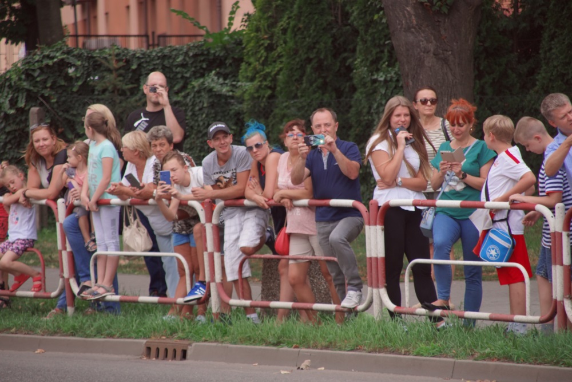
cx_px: 286
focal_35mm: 300
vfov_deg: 4.6
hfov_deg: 6.9
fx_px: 4767
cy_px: 191
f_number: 7.1
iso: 400
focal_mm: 200
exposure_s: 1/320
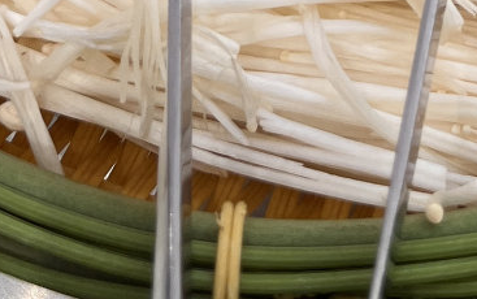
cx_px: 315
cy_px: -627
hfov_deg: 17.3
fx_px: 1561
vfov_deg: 8.8
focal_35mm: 120
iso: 40
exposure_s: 1/100
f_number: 1.6
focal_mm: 5.1
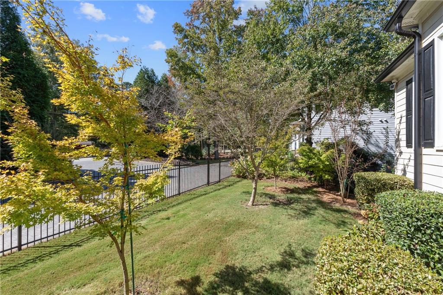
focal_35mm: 16
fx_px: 197
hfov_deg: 96.8
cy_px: 148
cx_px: 222
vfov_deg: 73.7
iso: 1250
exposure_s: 1/2000
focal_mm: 16
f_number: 6.3
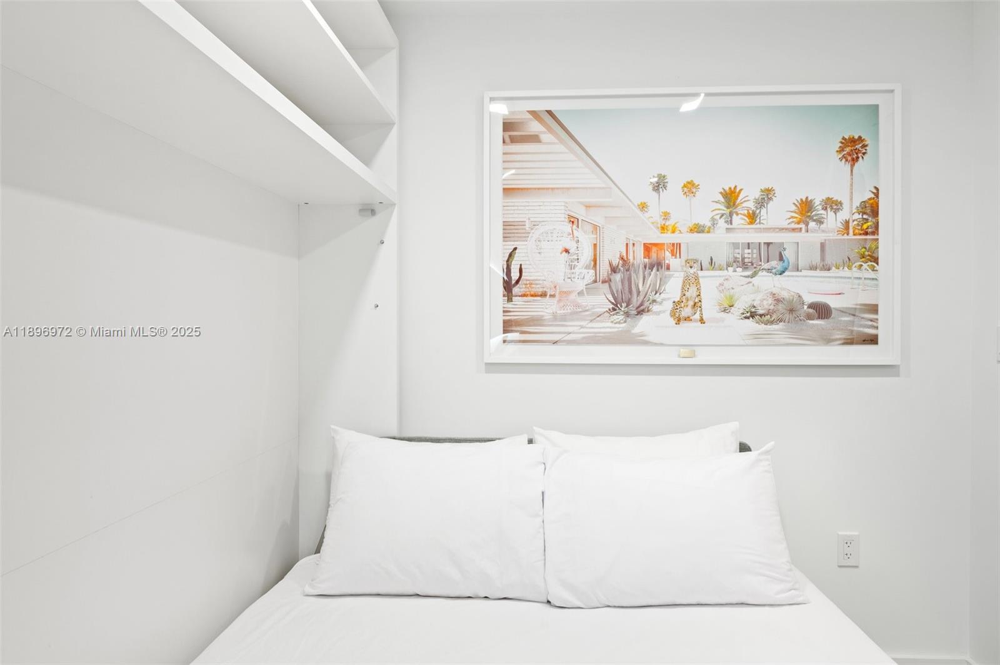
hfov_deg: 78.6
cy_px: 332
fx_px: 610
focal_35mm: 22
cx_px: 500
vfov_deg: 57.1
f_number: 8
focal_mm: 22
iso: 200
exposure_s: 1/5
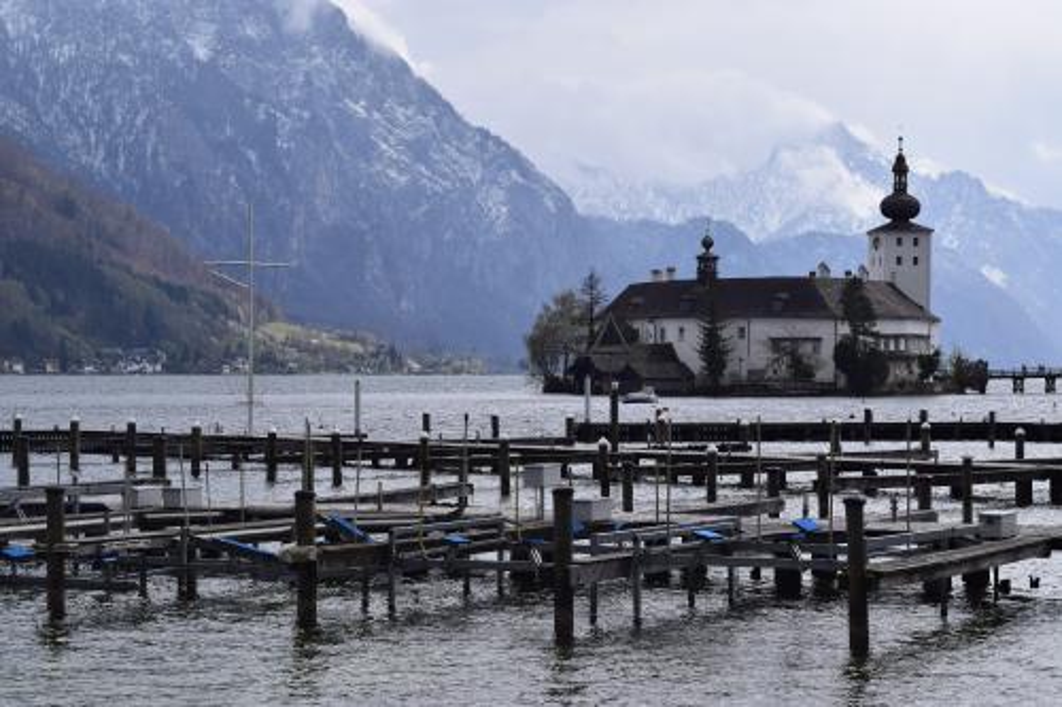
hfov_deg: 24.6
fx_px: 2433
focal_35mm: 82
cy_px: 354
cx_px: 531
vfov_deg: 16.5
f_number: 13
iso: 100
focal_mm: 55
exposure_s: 1/200
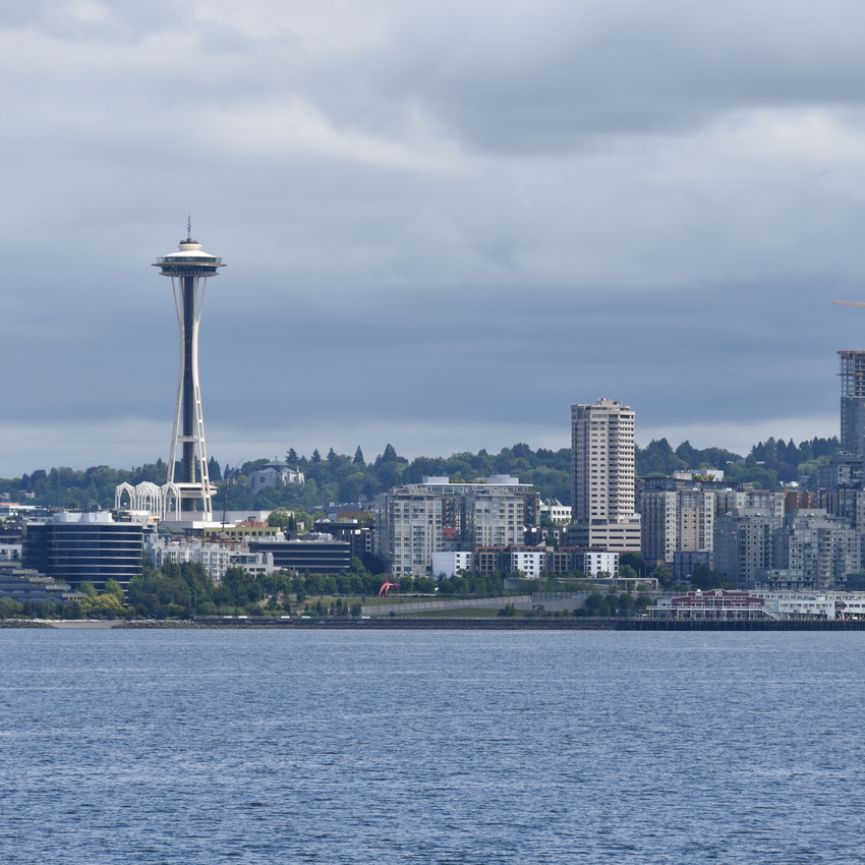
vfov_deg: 6.8
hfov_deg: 6.8
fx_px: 7237
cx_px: 441
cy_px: 432
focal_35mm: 256
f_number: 8
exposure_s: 1/400
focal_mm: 200
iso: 100
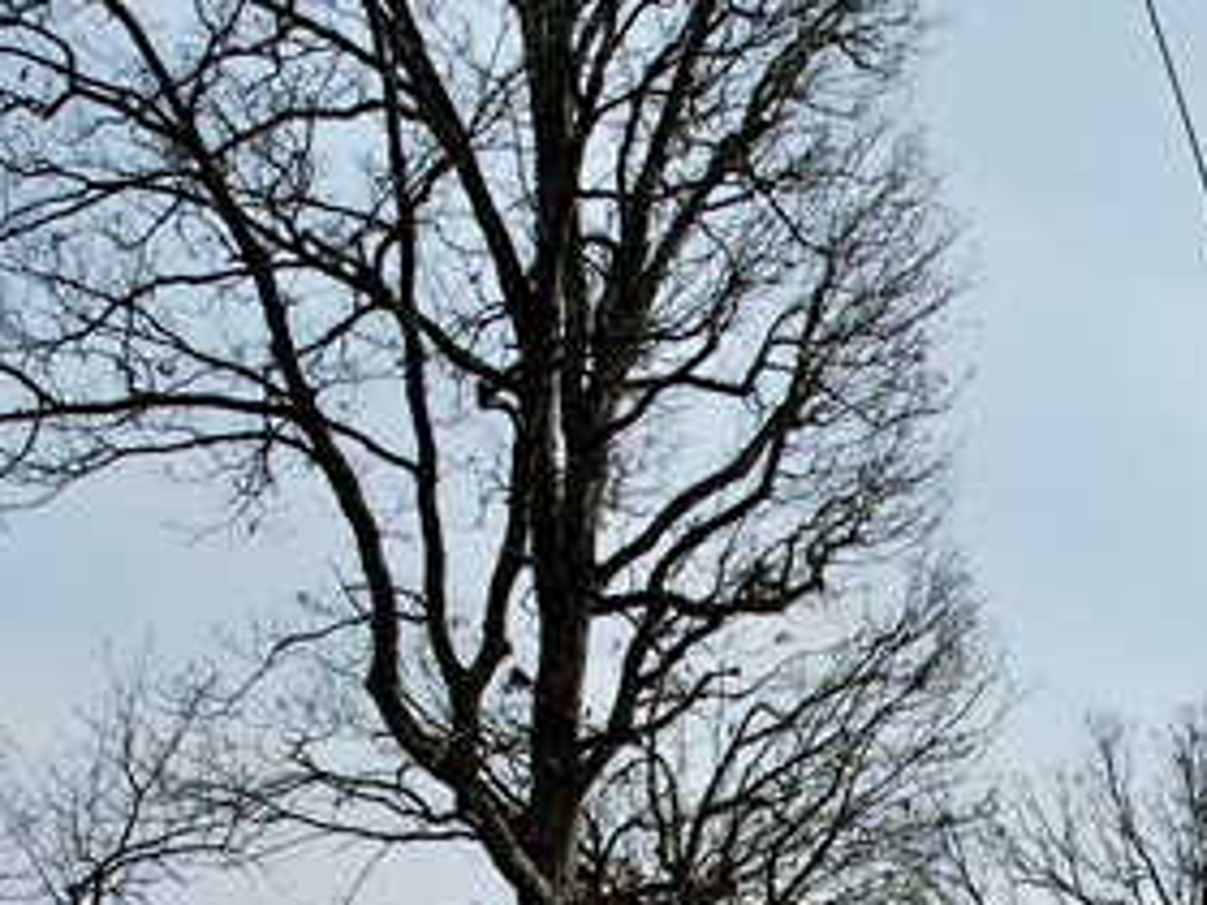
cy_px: 1526
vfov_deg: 15.8
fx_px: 2859
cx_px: 1362
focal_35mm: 82
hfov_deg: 22.4
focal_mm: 8.38
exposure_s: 1/3200
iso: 100
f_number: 2.8
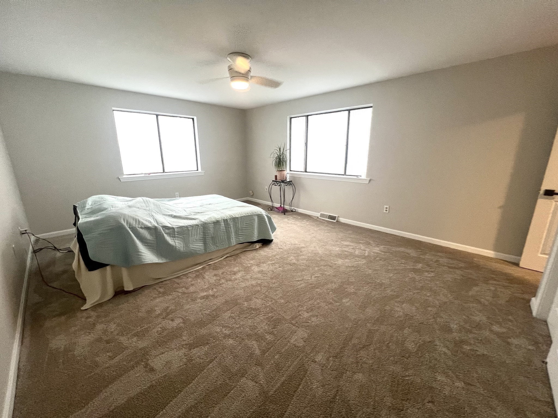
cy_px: 209
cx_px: 279
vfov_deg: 89.9
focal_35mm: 13
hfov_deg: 106.2
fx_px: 210
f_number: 1.8
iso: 200
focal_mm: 1.57
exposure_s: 1/60
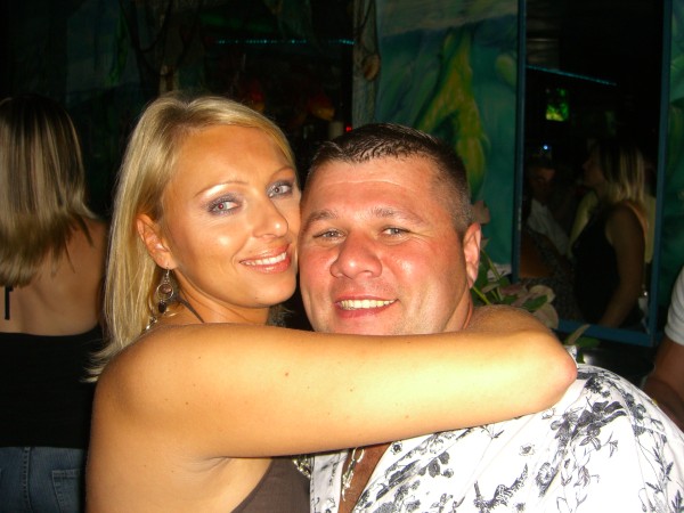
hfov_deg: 49.0
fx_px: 751
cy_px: 256
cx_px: 342
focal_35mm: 38
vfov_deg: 37.7
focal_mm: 7.9
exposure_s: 1/60
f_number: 2.8
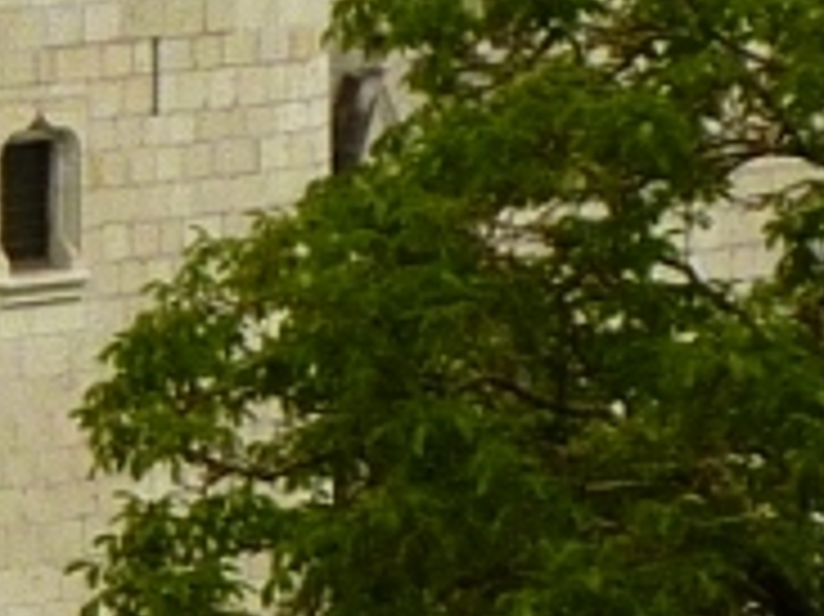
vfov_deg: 2.5
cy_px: -832
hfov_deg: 3.4
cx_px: -1108
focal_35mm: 582
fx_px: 13845
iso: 80
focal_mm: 11.9
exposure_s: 1/500
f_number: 4.5
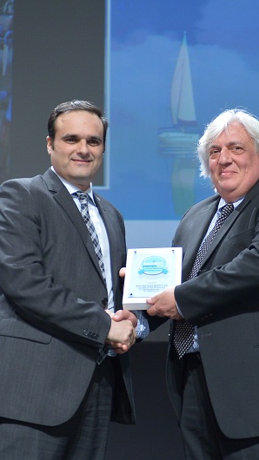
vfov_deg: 26.9
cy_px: 230
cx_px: 197
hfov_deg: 15.2
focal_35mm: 79
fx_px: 965
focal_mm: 50
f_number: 2.8
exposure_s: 1/250
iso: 2500
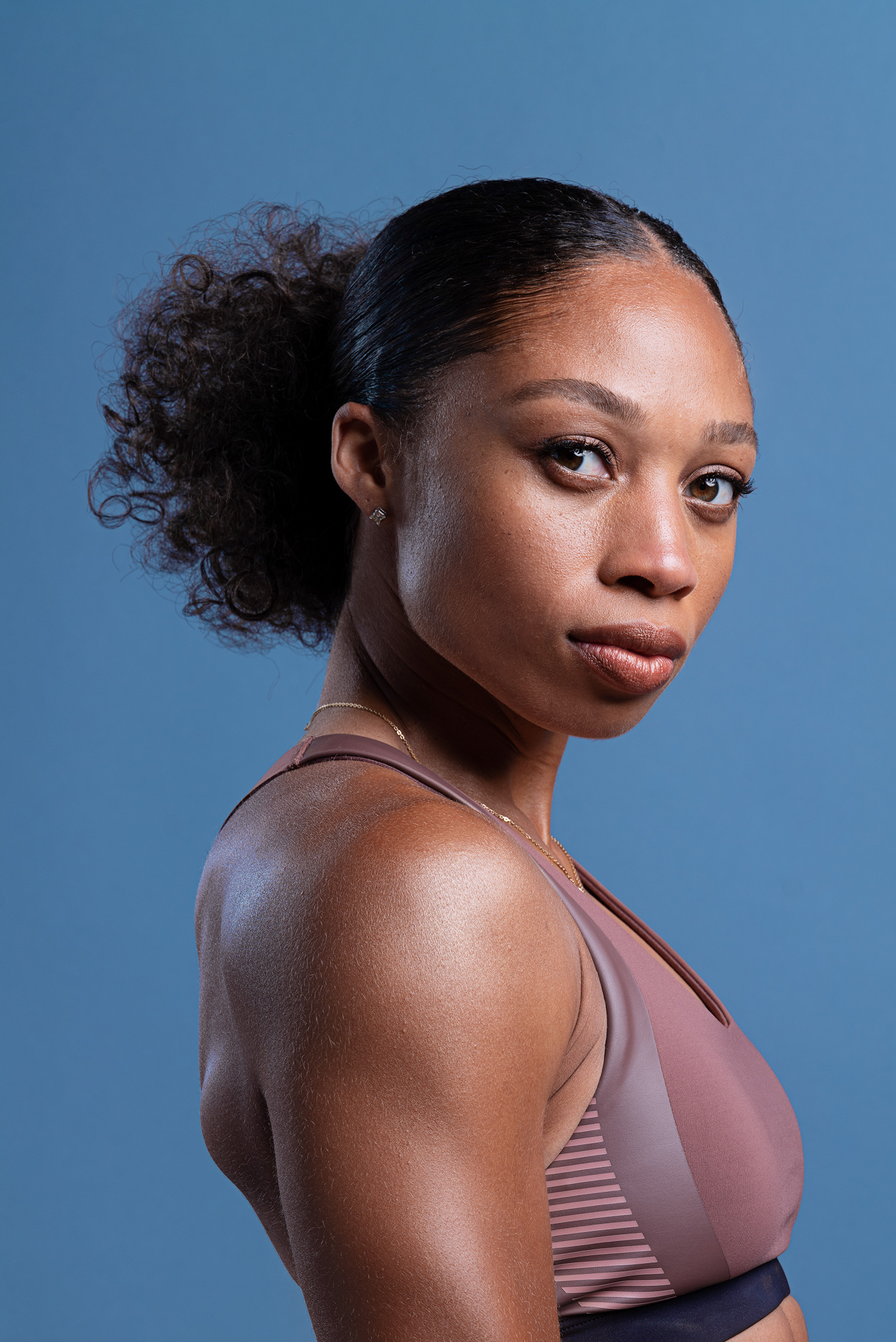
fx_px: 3320
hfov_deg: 15.4
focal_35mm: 89
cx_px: 445
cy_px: 674
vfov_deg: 22.9
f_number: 11
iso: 100
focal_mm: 88
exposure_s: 1/125
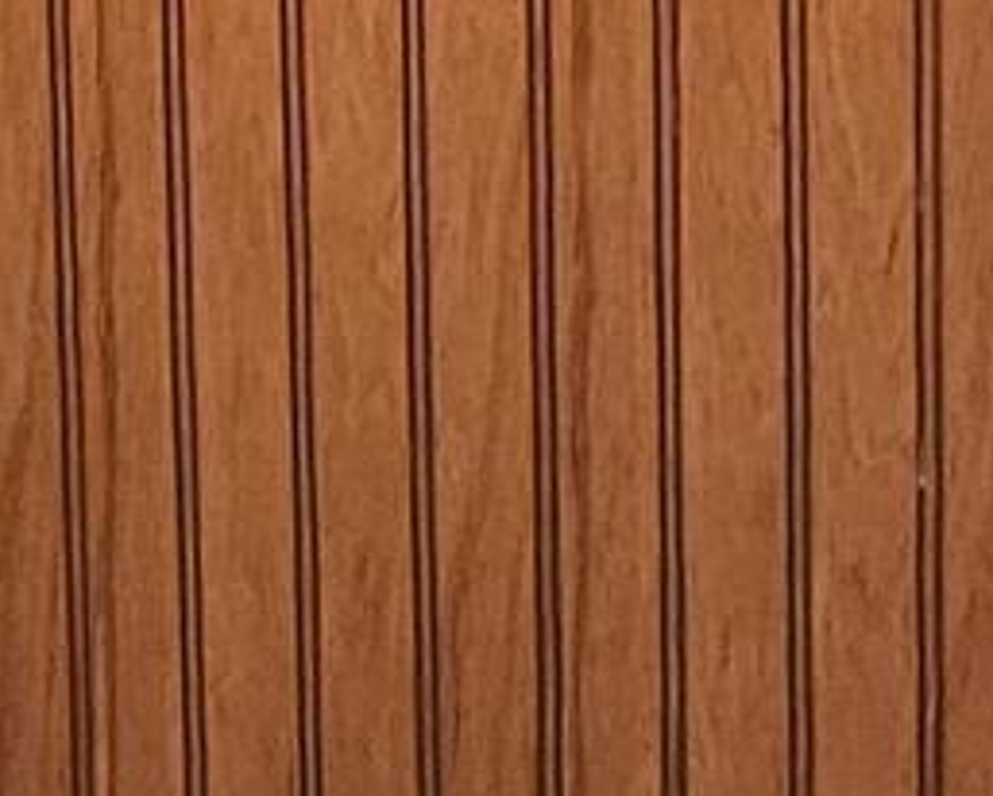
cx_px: 580
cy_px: -1766
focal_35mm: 101
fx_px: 2971
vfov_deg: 10.0
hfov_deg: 19.0
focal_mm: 2.2
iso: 160
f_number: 2.2
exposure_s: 1/77
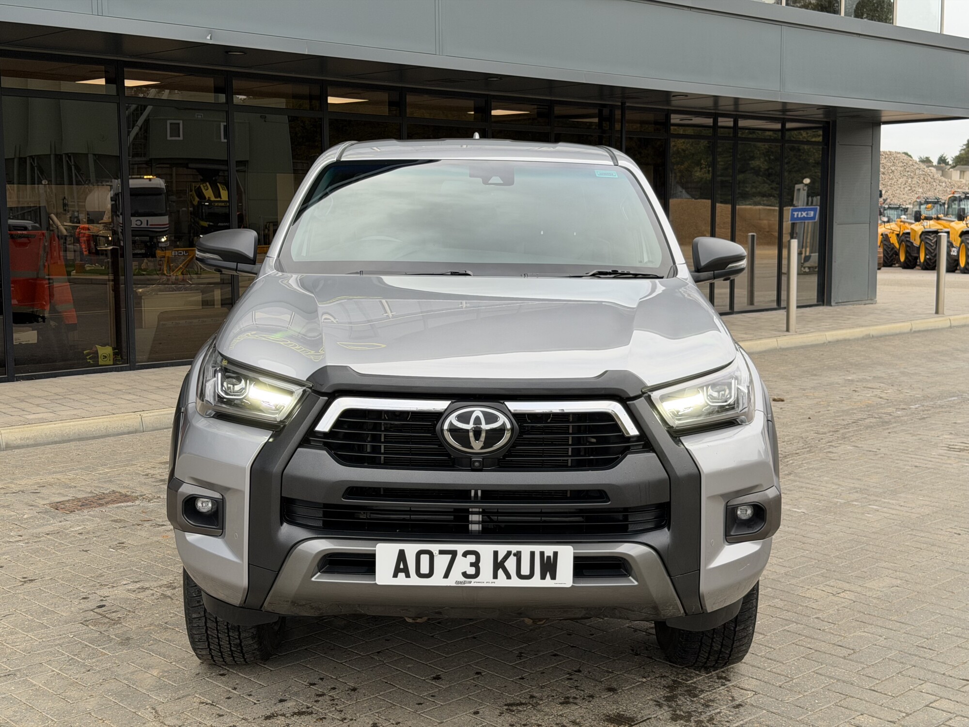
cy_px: 364
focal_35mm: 48
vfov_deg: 30.3
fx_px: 1344
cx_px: 484
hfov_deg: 39.7
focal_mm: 6.76
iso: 50
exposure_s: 1/169
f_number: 1.78
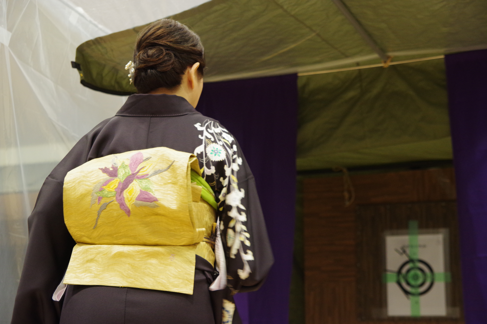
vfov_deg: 18.1
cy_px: 162
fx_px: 1014
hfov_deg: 27.0
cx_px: 244
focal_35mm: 75
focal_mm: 50
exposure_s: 1/100
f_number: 3.5
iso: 1600
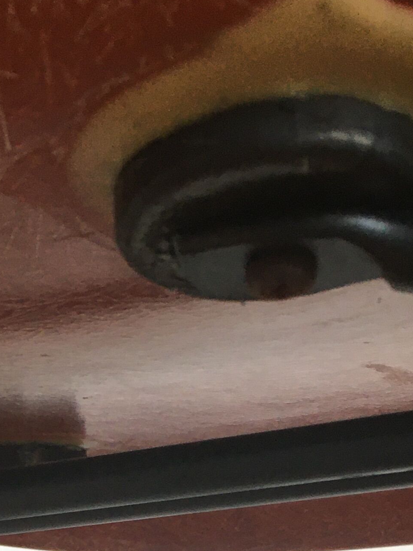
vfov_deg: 20.0
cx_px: 76
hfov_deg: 16.1
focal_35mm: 91
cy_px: 689
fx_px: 1447
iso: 50
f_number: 2.2
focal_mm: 4.15
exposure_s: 1/33
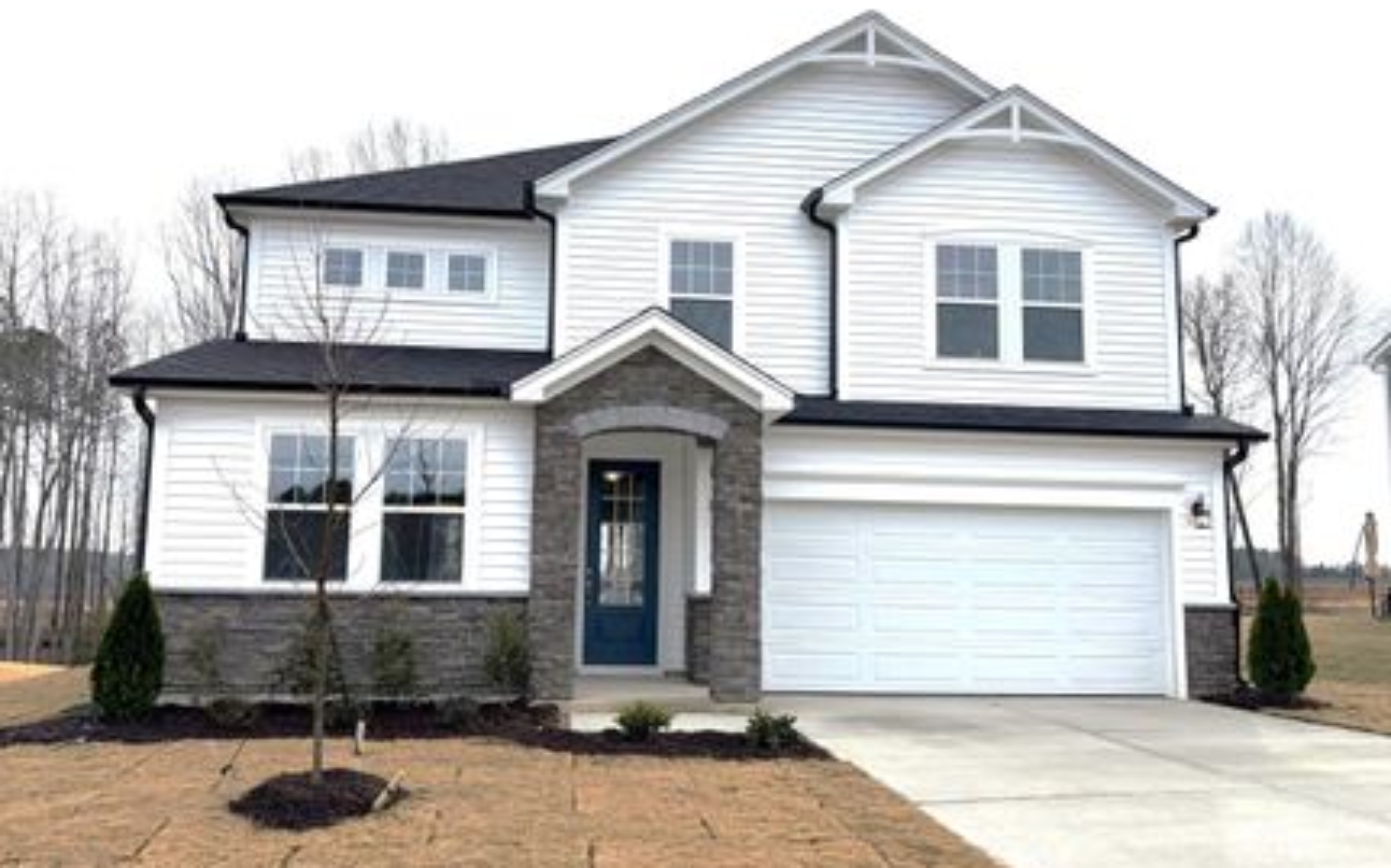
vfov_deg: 39.4
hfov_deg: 59.6
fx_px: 1213
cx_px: 649
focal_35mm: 32
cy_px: 408
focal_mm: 5.96
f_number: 1.6
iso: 64
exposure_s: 1/6329
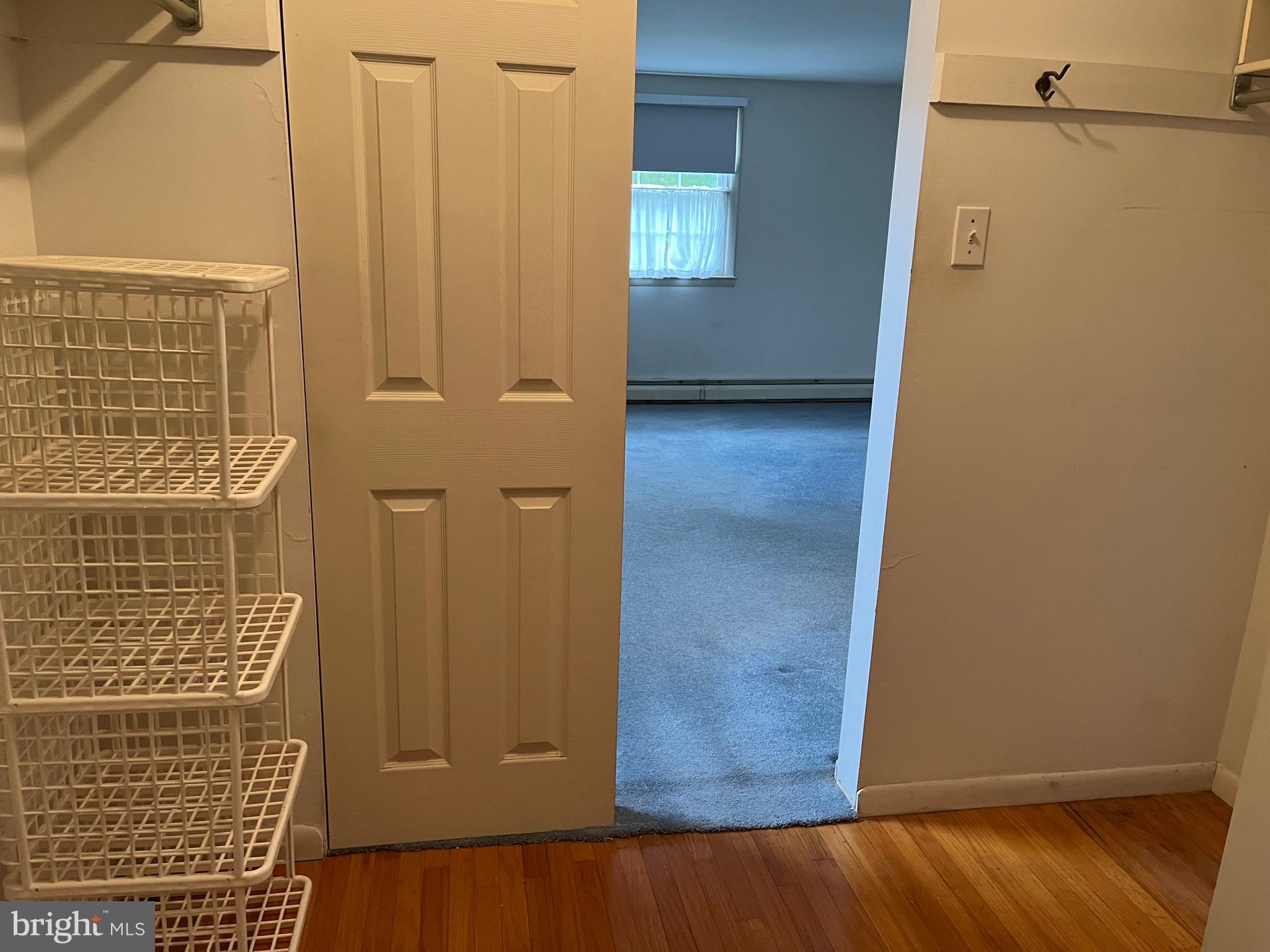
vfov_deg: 53.1
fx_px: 954
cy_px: 476
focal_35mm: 26
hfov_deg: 67.3
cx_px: 635
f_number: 1.6
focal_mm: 5.1
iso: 320
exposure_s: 1/60
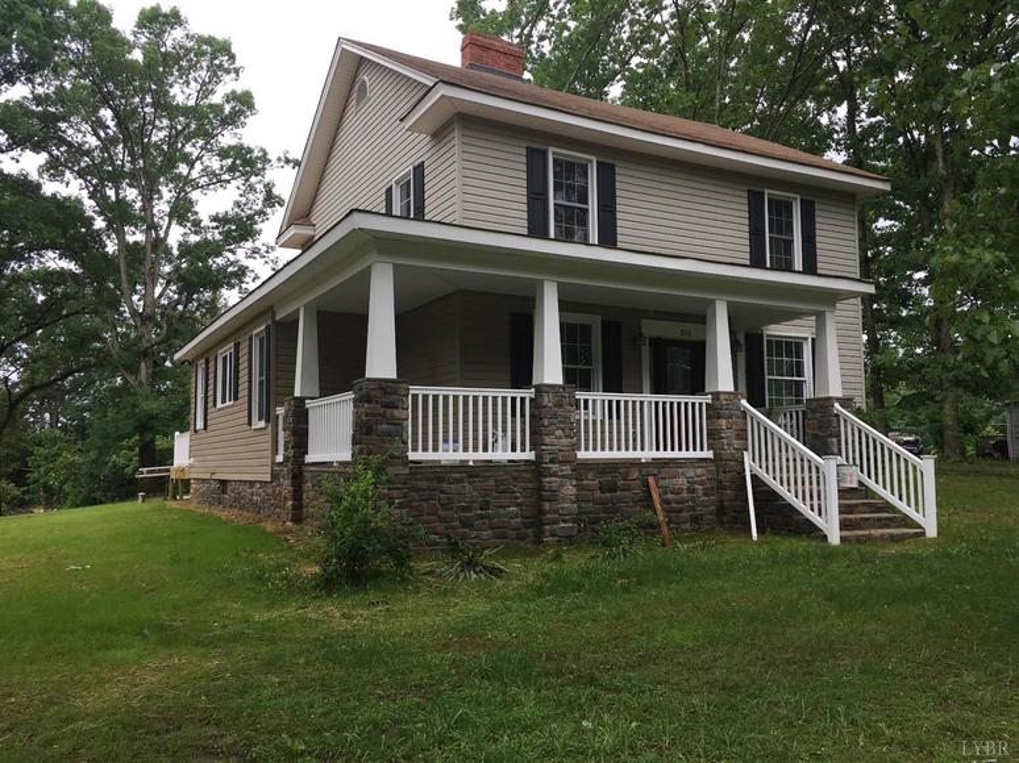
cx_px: 510
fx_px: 853
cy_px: 382
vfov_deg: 48.2
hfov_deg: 61.7
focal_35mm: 29
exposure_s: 1/499
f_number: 2.2
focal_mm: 4.15
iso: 25
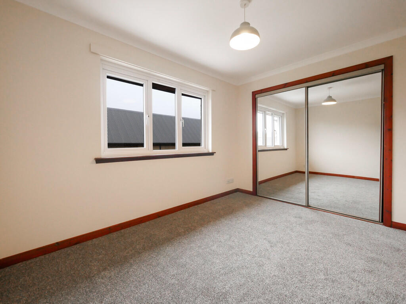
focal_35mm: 14
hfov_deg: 102.1
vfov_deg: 85.7
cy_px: 152
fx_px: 164
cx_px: 203
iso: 1600
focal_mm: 7
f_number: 4
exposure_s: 1/60
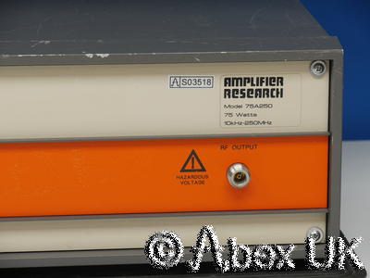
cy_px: 139
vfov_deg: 7.7
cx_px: 185
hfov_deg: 10.2
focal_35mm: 194
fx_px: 2074
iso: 400
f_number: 9
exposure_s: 1/15
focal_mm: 97
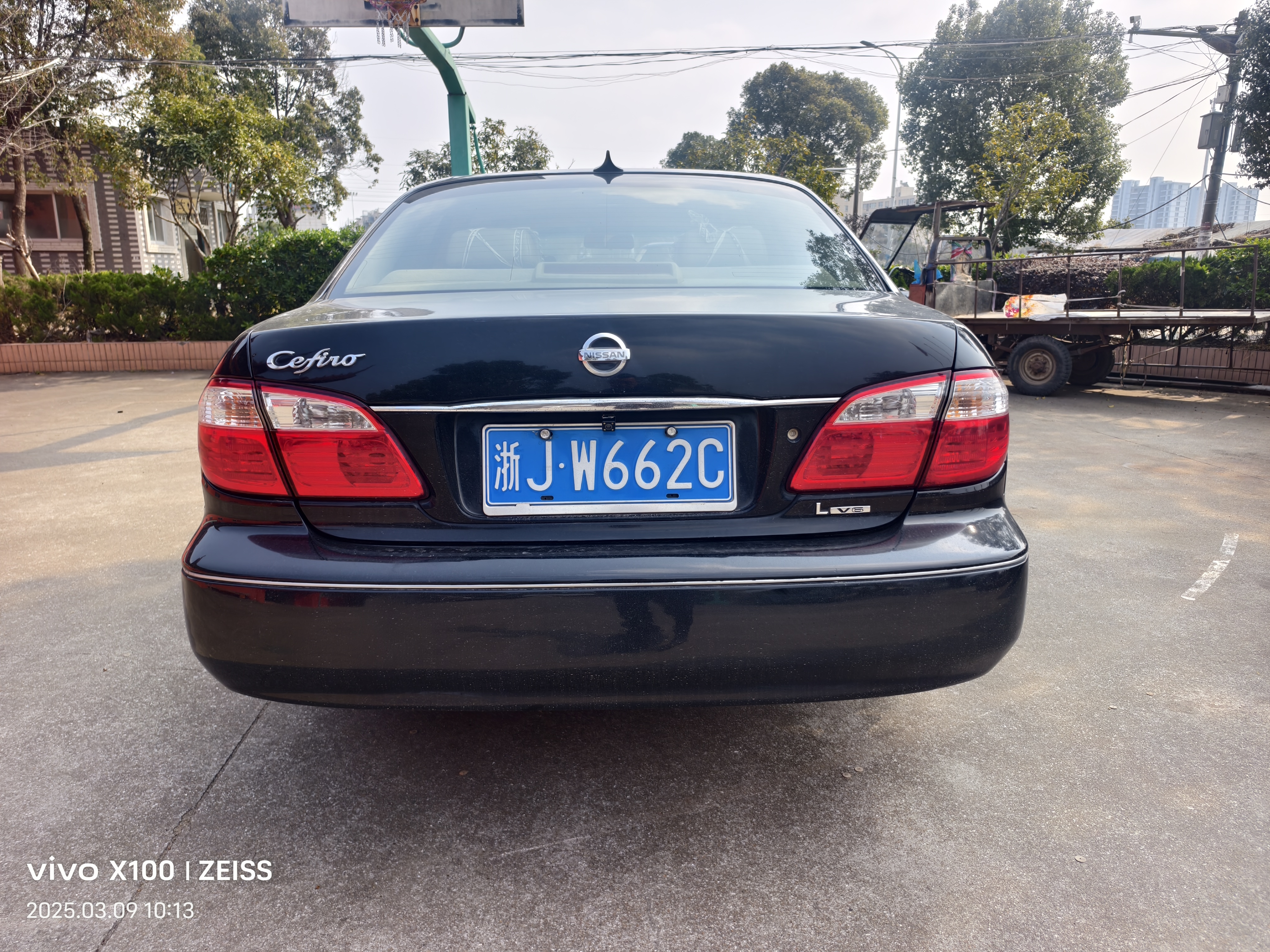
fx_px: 844
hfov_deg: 73.9
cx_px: 635
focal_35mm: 23
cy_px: 476
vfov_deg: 58.9
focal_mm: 5.6
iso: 71
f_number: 1.57
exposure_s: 1/972
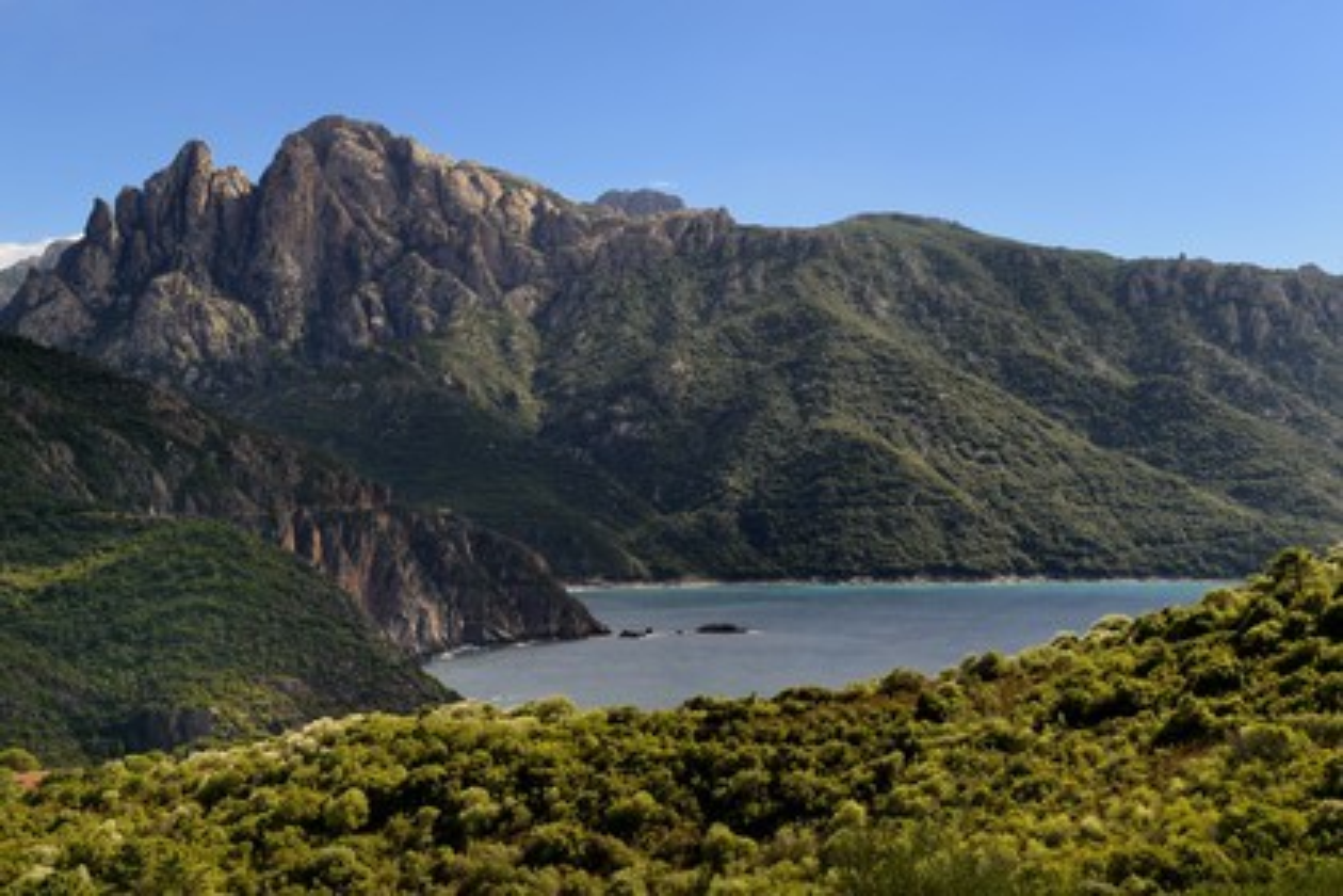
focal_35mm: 48
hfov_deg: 41.1
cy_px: 448
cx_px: 672
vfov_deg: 28.1
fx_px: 1791
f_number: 9
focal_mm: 48
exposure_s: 1/200
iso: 100
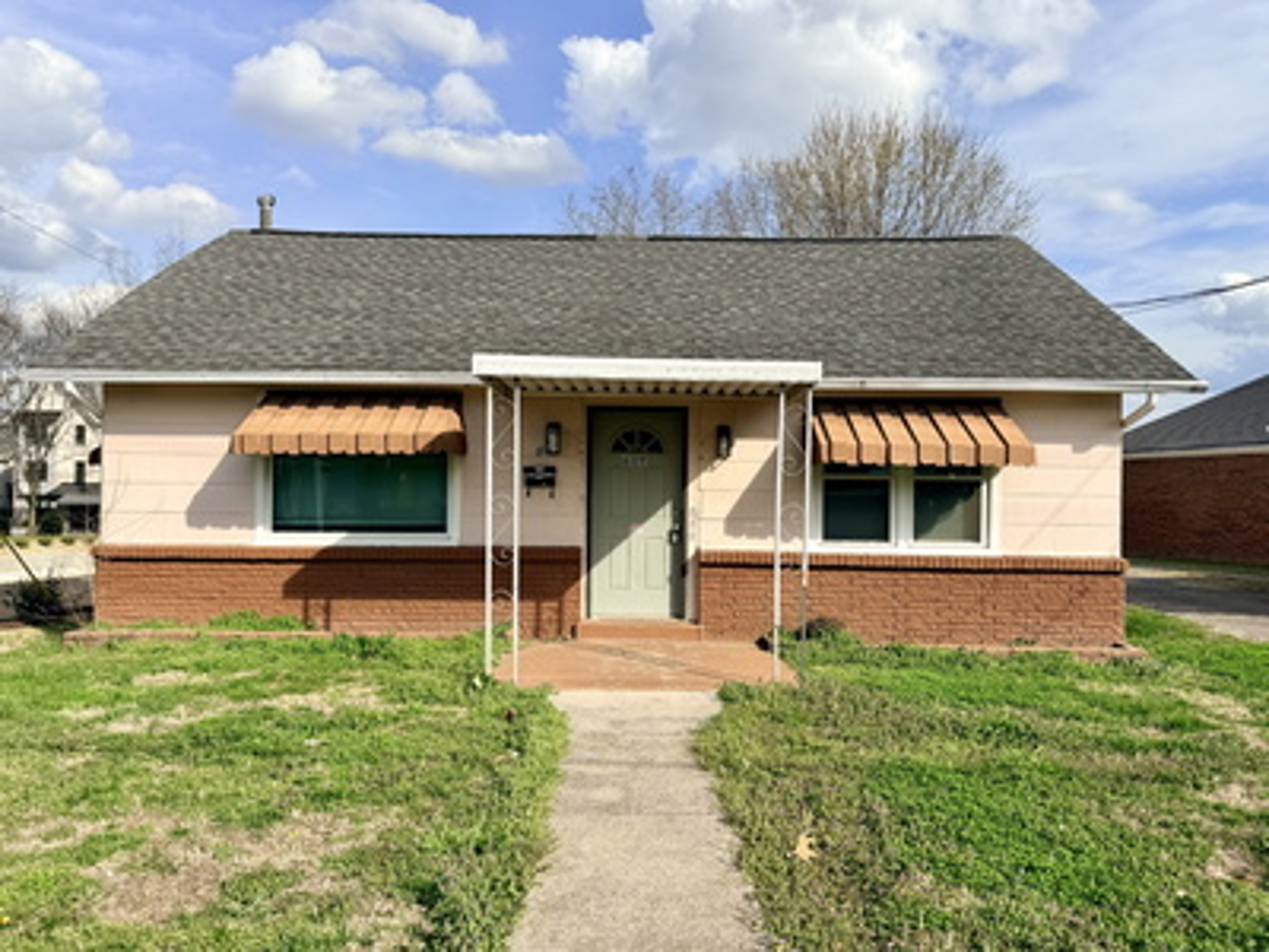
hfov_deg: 71.6
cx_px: 634
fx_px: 880
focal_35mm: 24
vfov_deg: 56.8
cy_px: 476
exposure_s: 1/5319
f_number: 1.78
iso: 80
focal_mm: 6.76
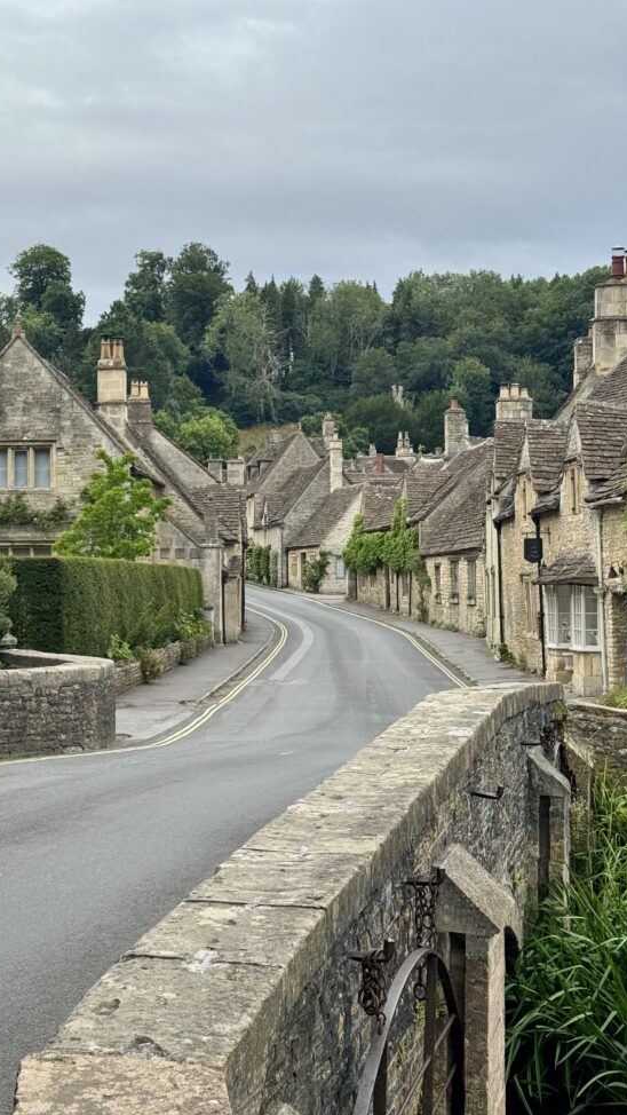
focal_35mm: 55
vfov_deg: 37.8
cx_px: 265
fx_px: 1625
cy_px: 567
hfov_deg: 21.8
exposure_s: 1/1043
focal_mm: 6.76
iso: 64
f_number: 1.78
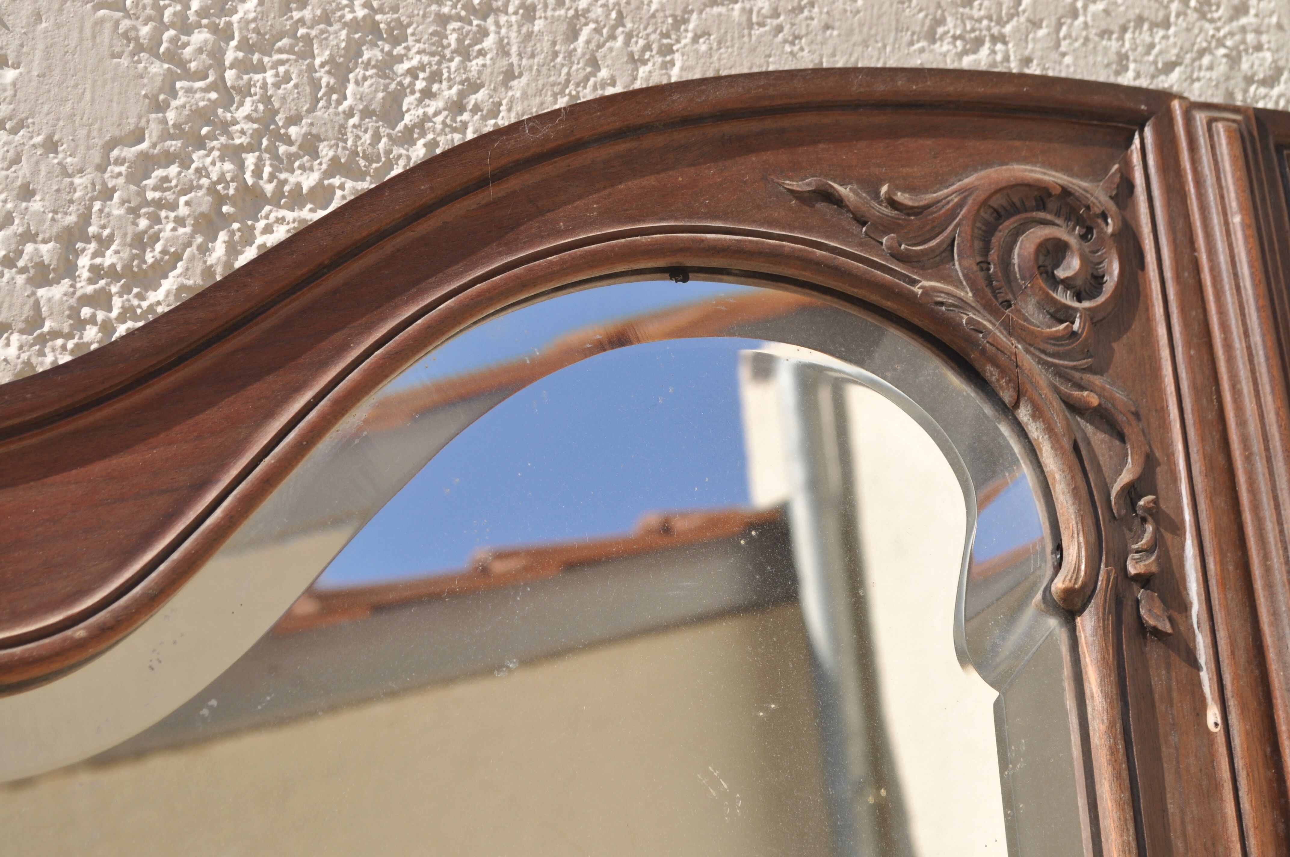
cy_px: 428
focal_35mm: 82
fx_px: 2953
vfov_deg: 16.5
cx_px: 645
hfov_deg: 24.6
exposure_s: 1/400
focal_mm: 55
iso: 200
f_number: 10
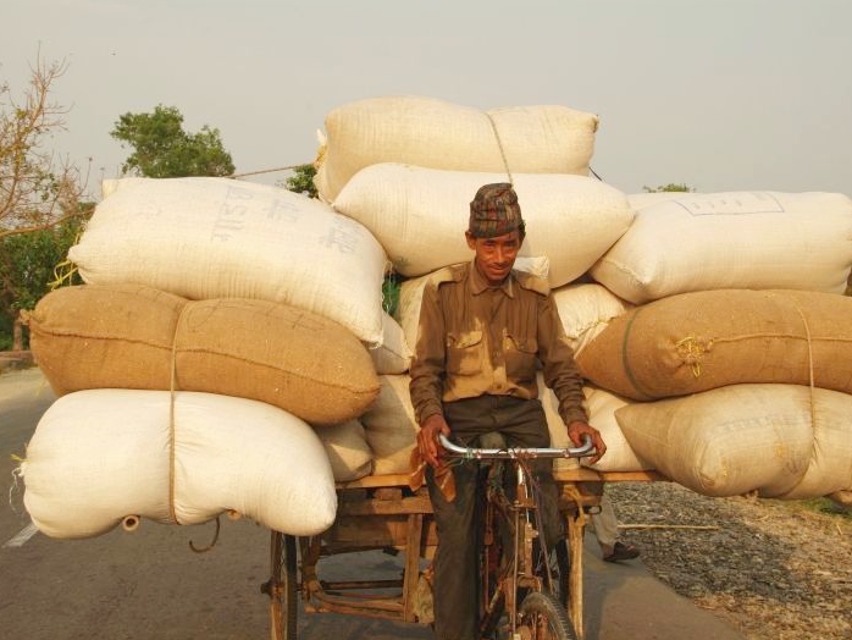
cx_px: 421
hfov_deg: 43.8
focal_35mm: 43
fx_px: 1059
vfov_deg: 33.6
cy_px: 324
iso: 160
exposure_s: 1/250
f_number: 8
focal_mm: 26
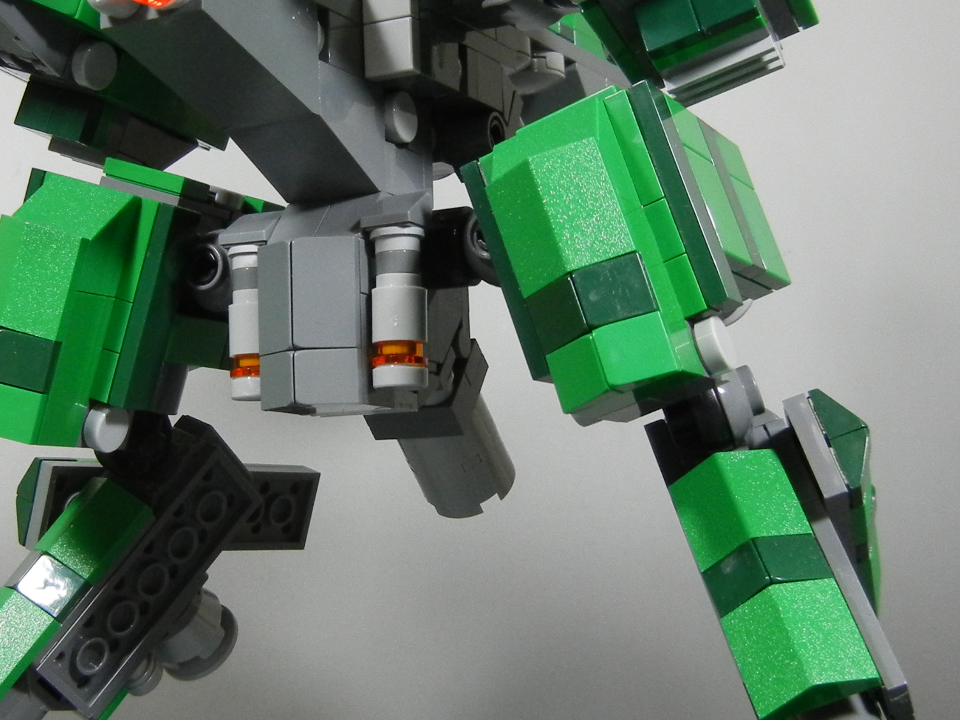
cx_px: 333
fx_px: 1803
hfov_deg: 29.6
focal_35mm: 65
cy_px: 378
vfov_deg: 22.6
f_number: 3.5
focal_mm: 5.4
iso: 400
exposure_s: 1/46.7
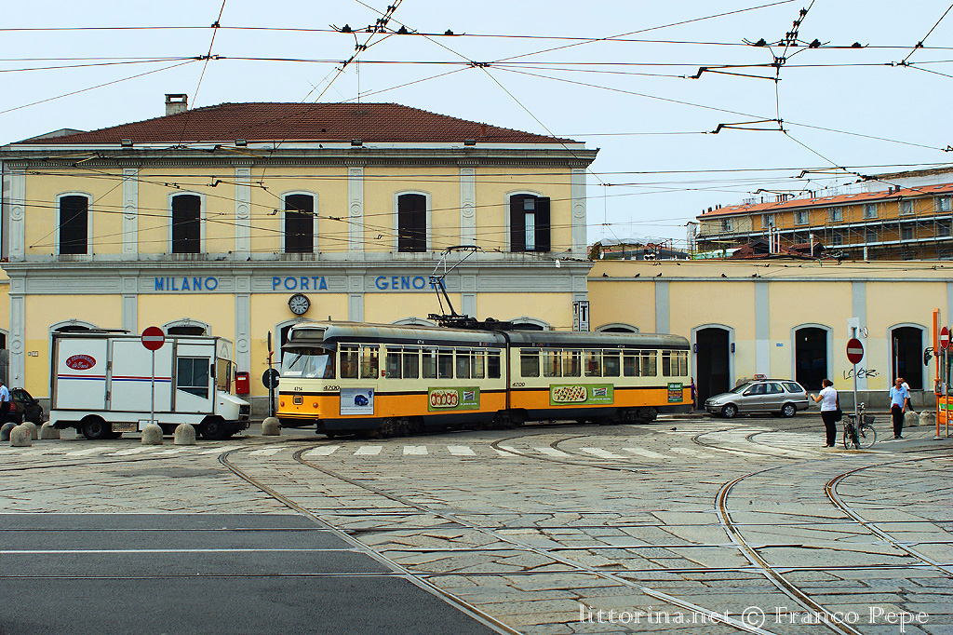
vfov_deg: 29.8
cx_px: 476
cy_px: 318
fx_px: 1191
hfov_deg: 43.6
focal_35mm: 45
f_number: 7.1
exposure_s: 1/400
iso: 200
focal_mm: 30
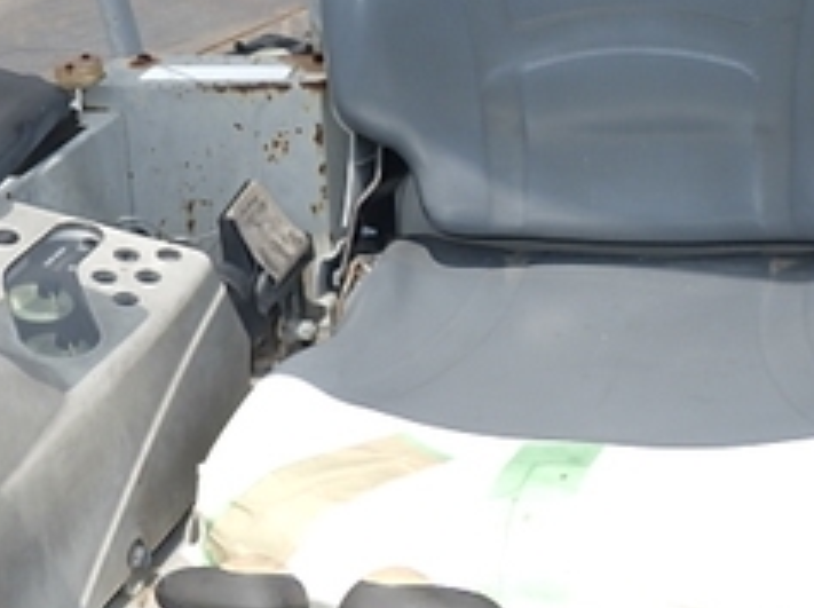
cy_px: 41
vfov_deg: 20.7
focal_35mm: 69
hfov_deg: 28.0
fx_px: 1620
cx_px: 556
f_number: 4.6
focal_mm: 6.1
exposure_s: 1/640
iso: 125
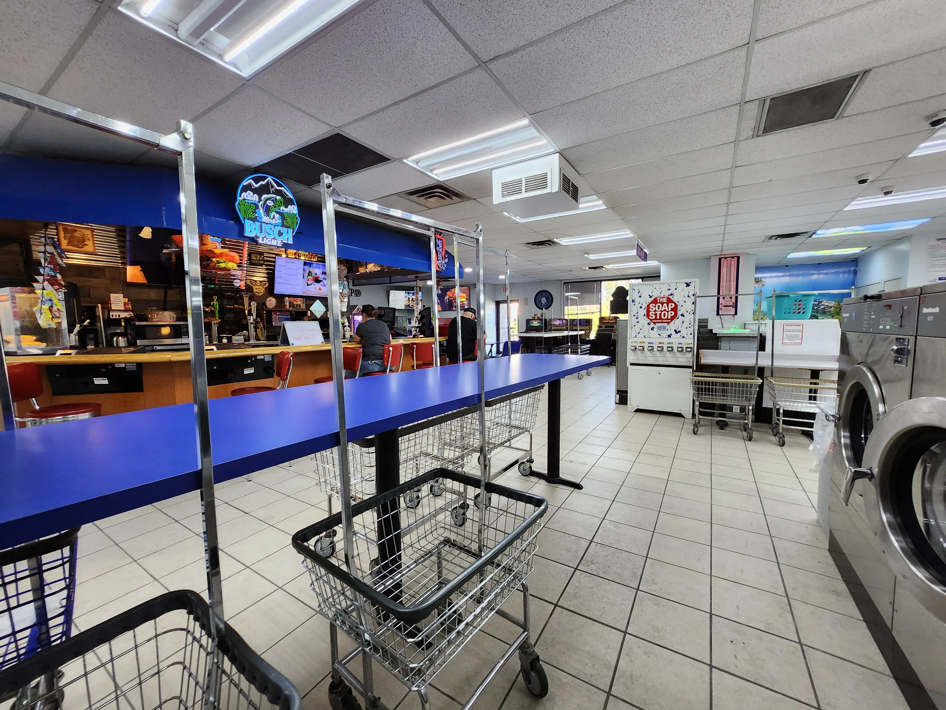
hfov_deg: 106.2
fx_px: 355
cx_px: 473
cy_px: 355
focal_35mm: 13
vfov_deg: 89.9
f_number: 2.2
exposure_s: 1/60
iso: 160
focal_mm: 1.74
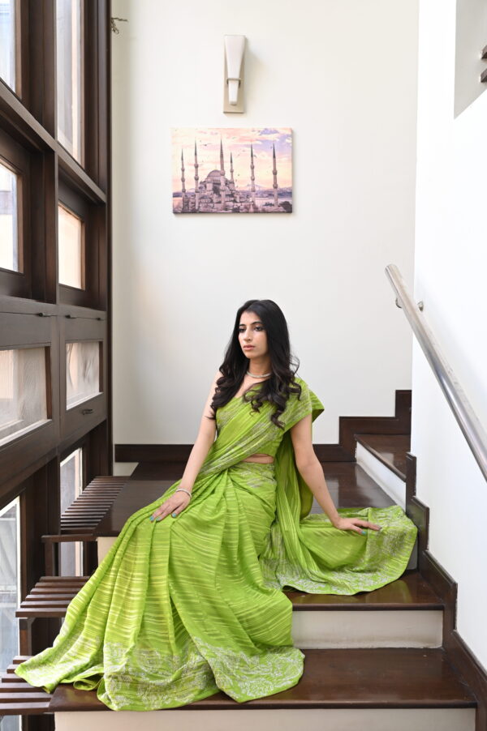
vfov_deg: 54.5
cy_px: 366
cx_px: 244
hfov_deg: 37.8
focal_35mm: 35
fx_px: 711
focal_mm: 35
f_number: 4
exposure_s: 1/250
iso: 1000
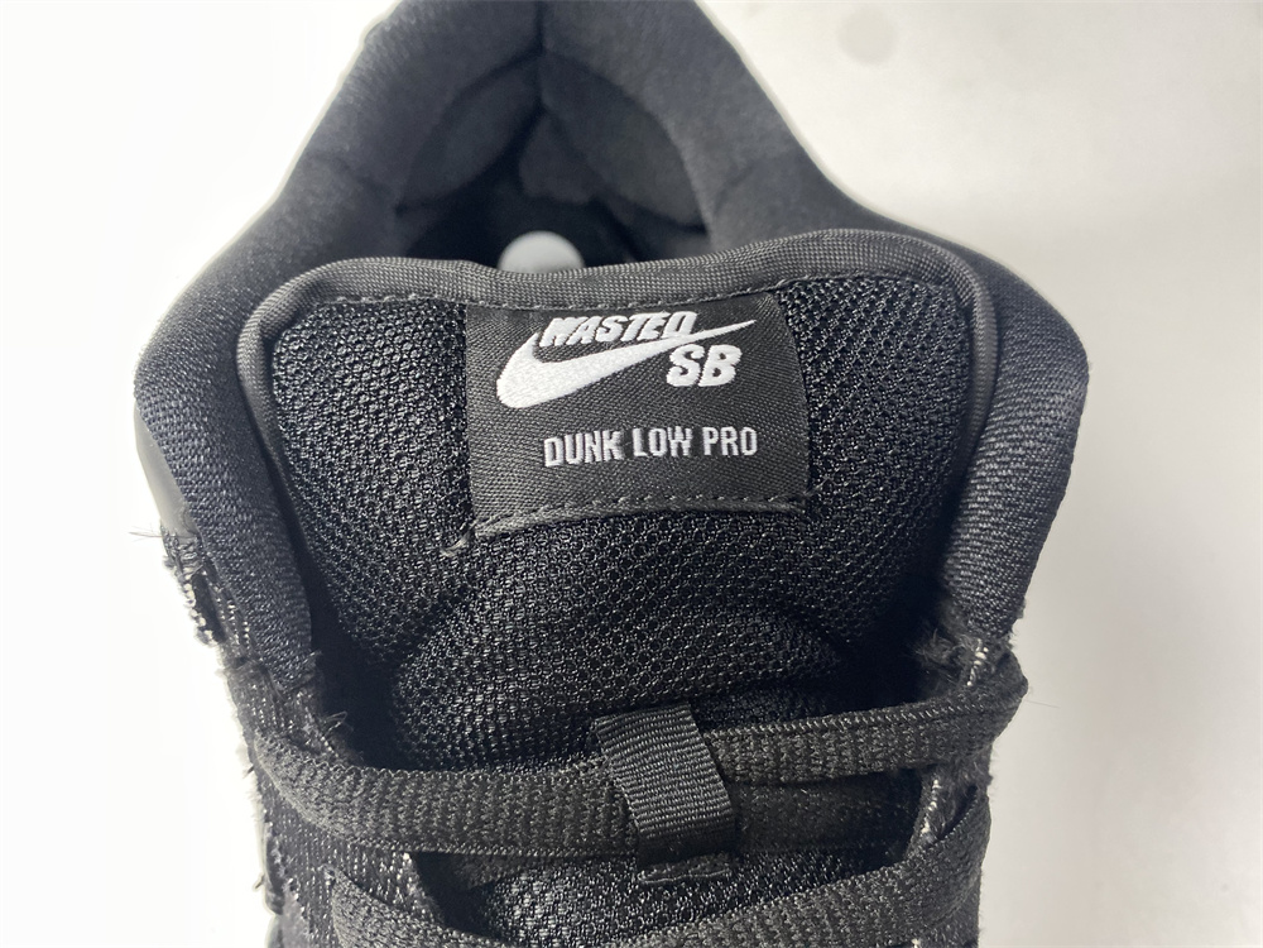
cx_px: 632
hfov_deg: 67.3
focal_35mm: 26
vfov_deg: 53.1
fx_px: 949
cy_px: 474
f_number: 1.8
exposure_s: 1/100
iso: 125
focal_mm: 4.25
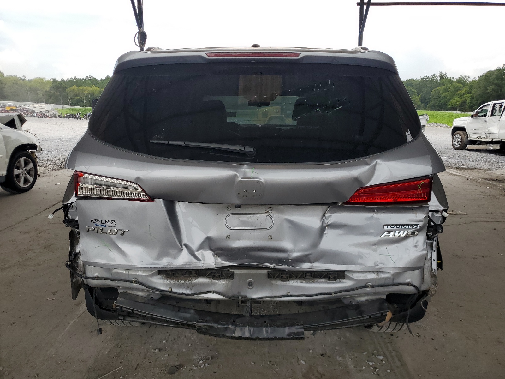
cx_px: 252
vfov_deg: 53.1
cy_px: 190
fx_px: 379
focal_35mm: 26
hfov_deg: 67.3
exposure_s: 1/1429
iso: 50
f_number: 1.5
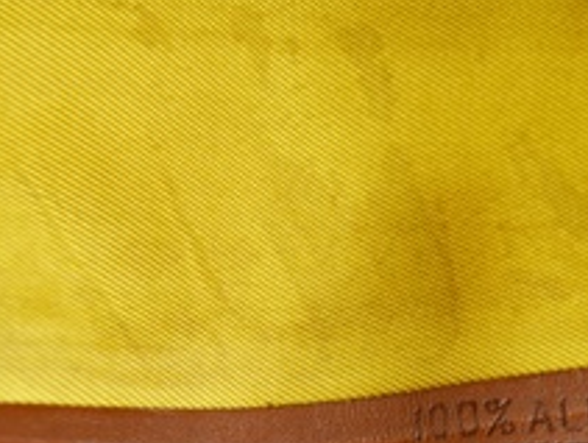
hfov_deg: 14.8
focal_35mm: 131
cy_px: 479
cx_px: 574
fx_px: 2229
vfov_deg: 11.2
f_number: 5.6
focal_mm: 32
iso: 360
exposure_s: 1/125
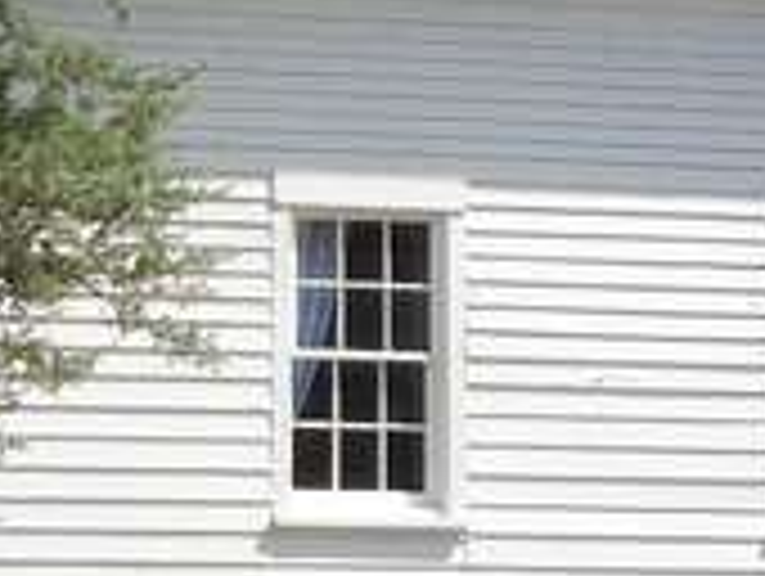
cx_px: 927
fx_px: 10512
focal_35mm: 475
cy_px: 112
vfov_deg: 3.1
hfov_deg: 4.2
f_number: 5.3
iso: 64
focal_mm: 17.9
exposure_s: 1/250
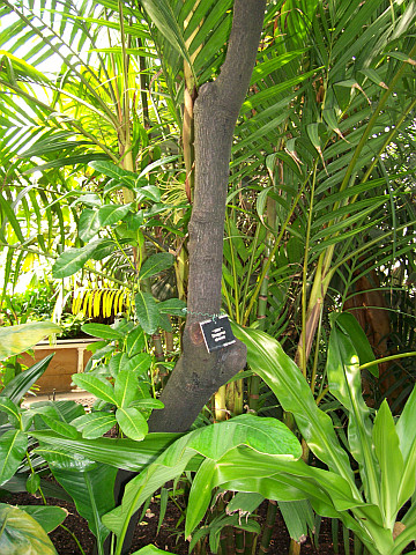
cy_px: 278
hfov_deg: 41.8
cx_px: 208
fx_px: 545
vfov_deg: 54.0
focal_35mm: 34
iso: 80
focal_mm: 5.6
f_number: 2.7
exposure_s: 1/33
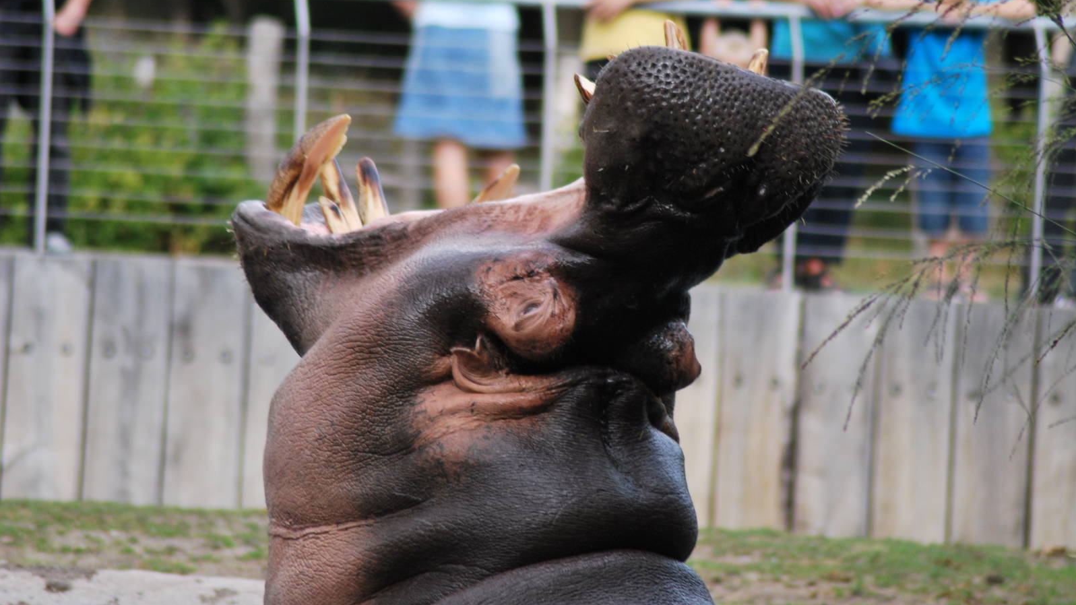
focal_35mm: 473
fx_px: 13494
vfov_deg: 2.6
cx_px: 538
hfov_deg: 4.6
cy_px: 255
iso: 400
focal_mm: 300
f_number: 5.6
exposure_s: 1/400
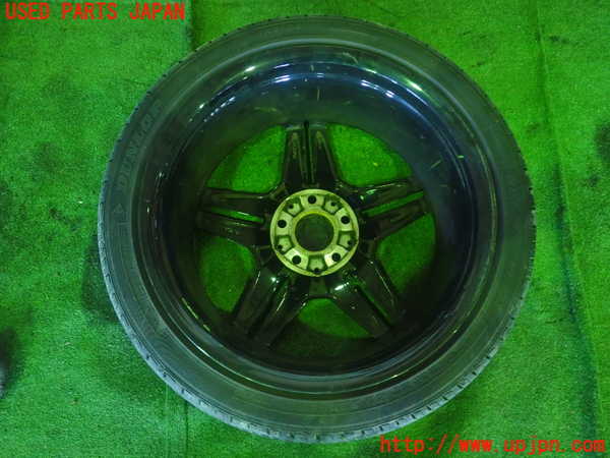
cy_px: 229
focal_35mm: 30
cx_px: 305
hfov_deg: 60.0
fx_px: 529
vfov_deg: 46.8
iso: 800
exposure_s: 1/13
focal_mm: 5.5
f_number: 2.3
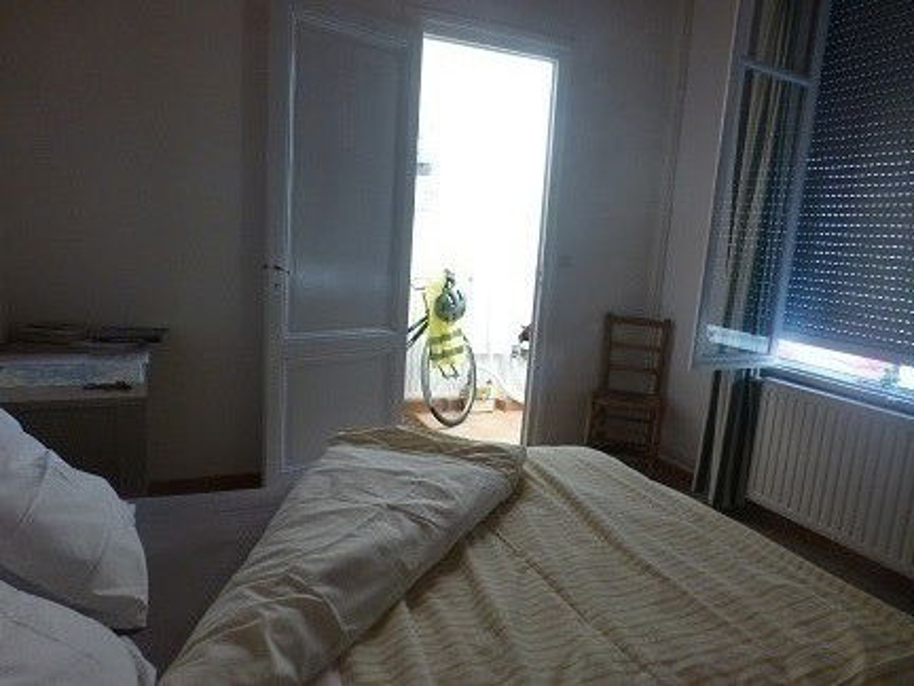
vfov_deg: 56.8
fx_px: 634
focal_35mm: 24
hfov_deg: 71.6
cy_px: 343
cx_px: 457
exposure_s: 1/50
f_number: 3.3
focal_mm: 4.3
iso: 400
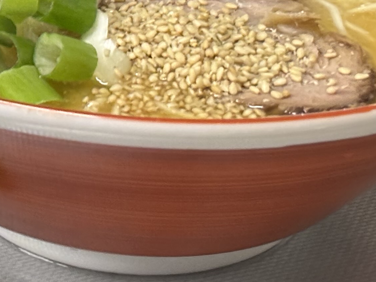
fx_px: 2010
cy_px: -146
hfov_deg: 10.5
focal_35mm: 185
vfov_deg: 7.9
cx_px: -100
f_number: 1.6
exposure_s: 1/33
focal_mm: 5.96
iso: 200
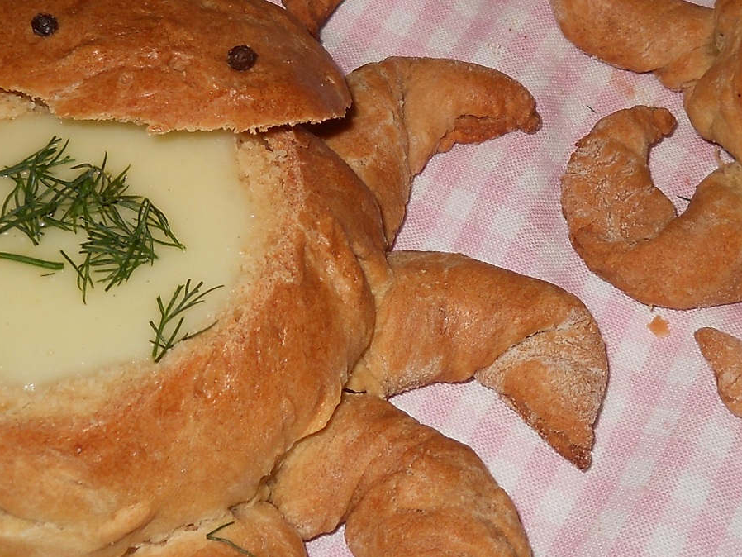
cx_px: 487
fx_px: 1758
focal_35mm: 82
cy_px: 120
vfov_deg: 17.9
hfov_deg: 23.7
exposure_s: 1/30
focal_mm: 6.72
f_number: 5.5
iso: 80
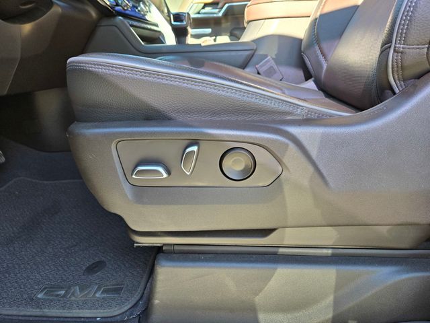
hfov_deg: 73.9
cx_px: 215
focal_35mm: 23
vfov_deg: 58.9
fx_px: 286
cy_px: 162
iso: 100
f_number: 1.8
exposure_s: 1/180
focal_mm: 5.4
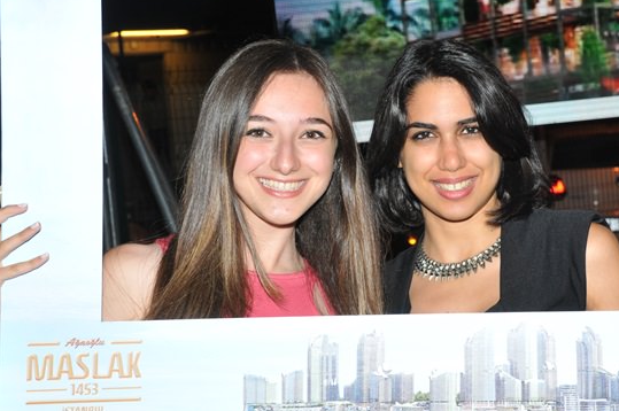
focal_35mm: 89
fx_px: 1528
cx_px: 440
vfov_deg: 15.3
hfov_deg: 22.7
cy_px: 160
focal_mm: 40
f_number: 7.1
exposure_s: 1/80
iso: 400
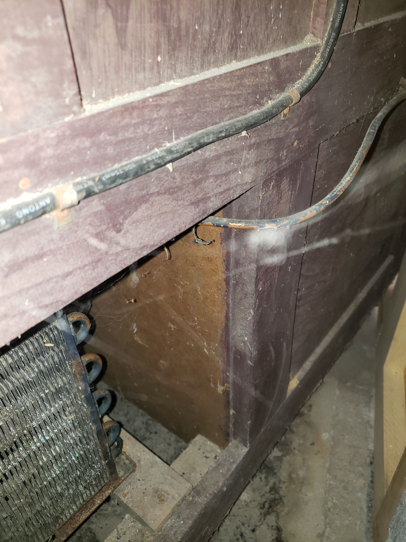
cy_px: 271
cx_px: 203
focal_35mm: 26
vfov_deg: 67.3
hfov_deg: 53.1
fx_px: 407
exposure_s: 1/50
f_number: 1.5
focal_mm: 4.3
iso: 64
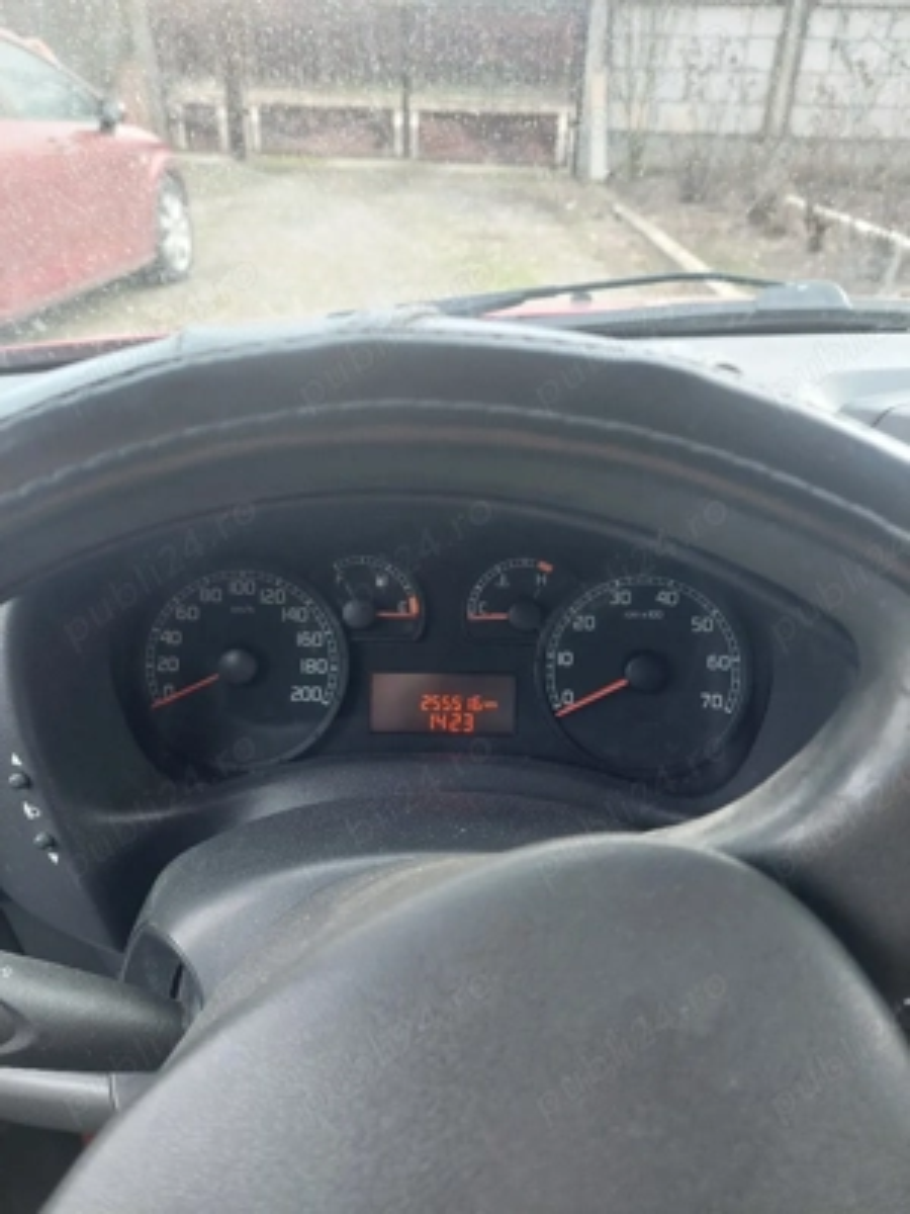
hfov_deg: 54.9
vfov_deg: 69.4
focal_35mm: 25
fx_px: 876
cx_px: 455
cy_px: 607
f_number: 1.8
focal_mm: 5.23
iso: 40
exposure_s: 1/50
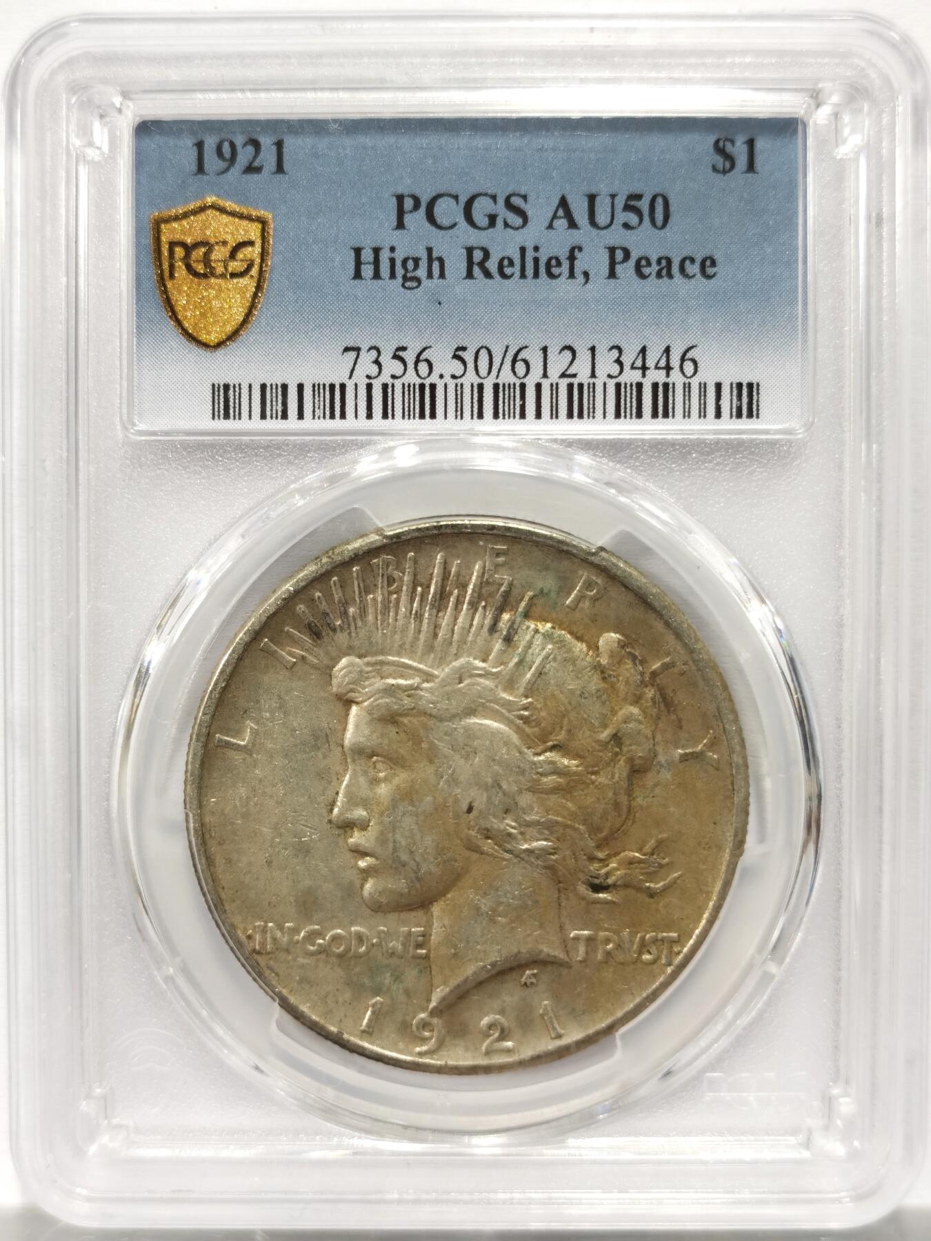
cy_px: 620
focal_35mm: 54
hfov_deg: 27.0
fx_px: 1936
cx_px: 466
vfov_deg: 35.5
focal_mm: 5.56
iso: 160
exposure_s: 1/100
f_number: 16
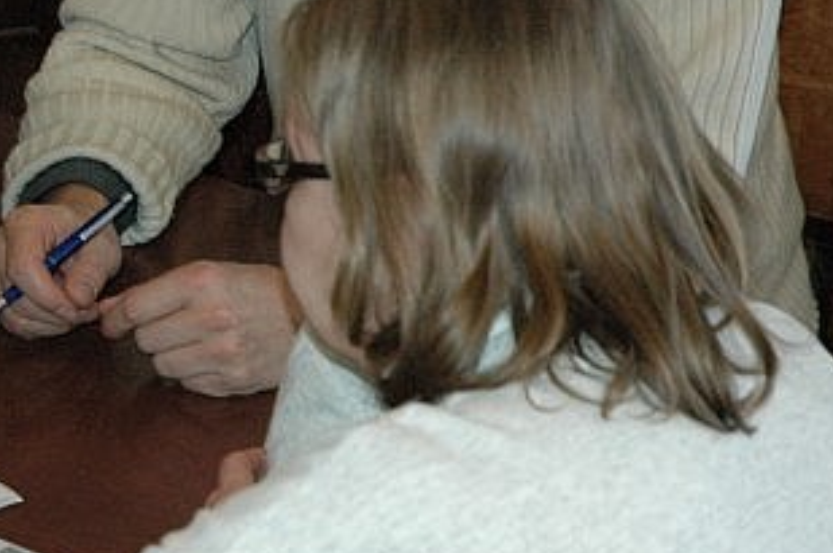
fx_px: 3373
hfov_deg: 13.9
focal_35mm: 146
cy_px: 224
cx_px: 65
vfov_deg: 9.4
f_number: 5
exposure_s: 1/60
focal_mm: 50
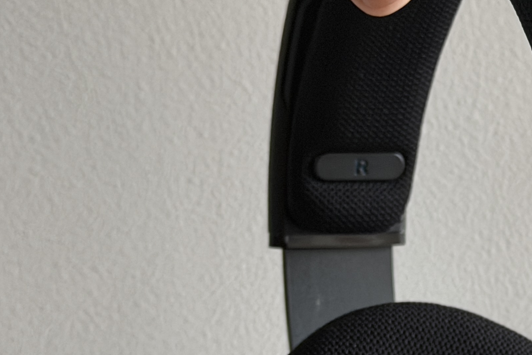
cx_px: 553
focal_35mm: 125
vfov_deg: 10.8
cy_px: 413
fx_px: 1847
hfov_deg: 16.0
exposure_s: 1/127
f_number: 1.78
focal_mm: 6.76
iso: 50
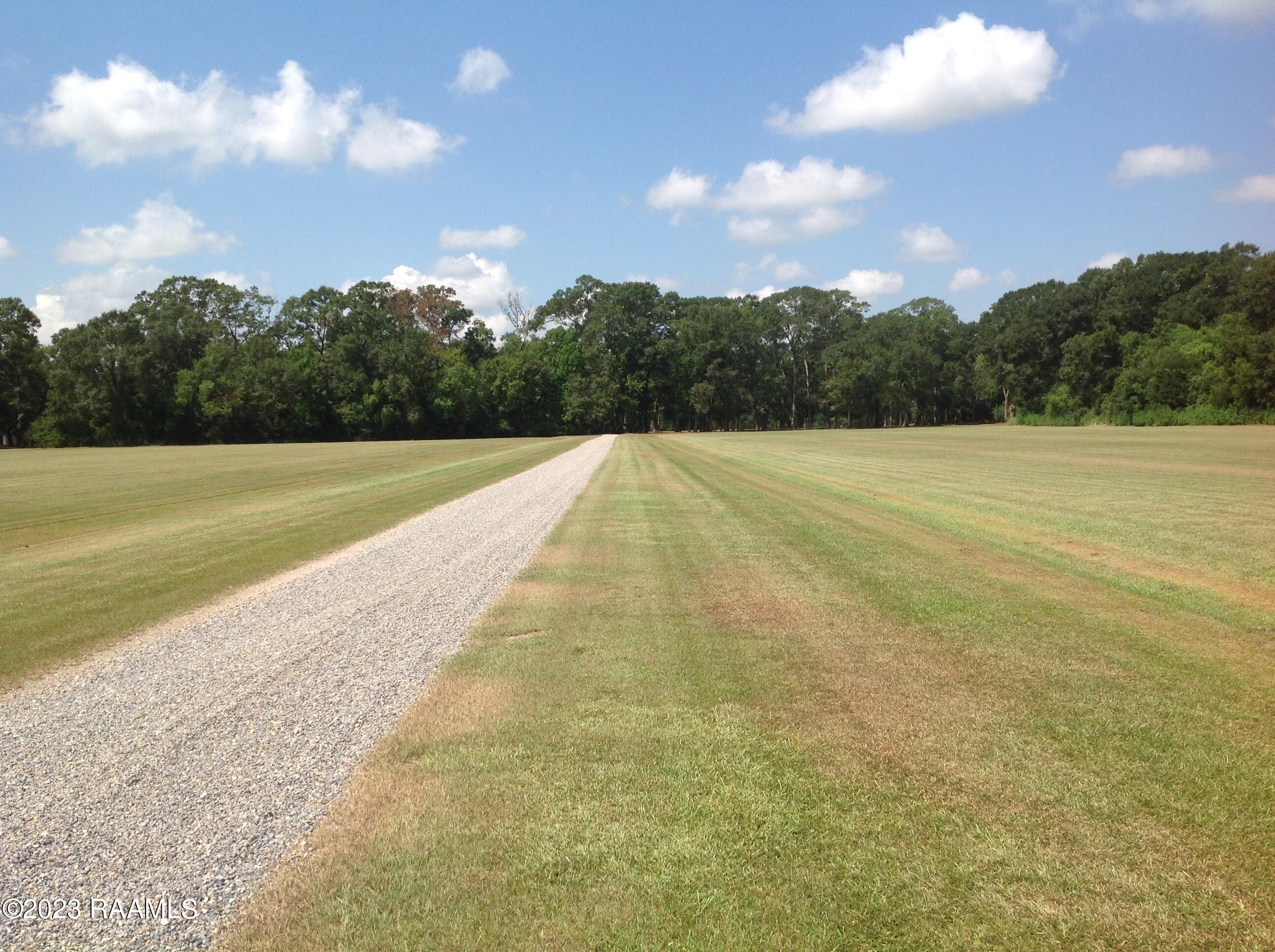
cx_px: 638
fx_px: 1287
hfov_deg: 52.7
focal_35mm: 35
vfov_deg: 40.6
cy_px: 476
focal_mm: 4.28
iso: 50
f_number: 2.4
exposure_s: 1/2016
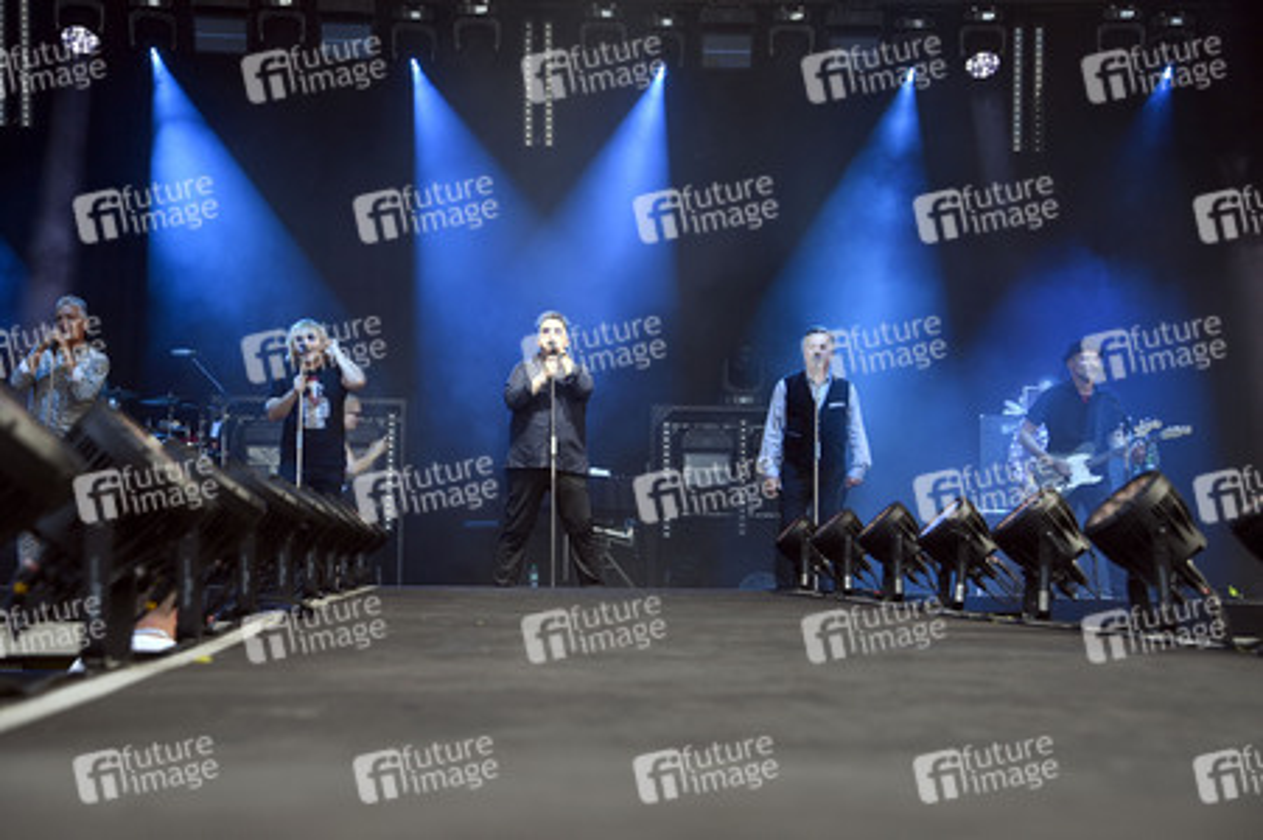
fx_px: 2734
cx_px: 632
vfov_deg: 17.5
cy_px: 420
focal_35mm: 78
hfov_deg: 26.0
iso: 640
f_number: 5.6
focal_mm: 78
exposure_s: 1/320
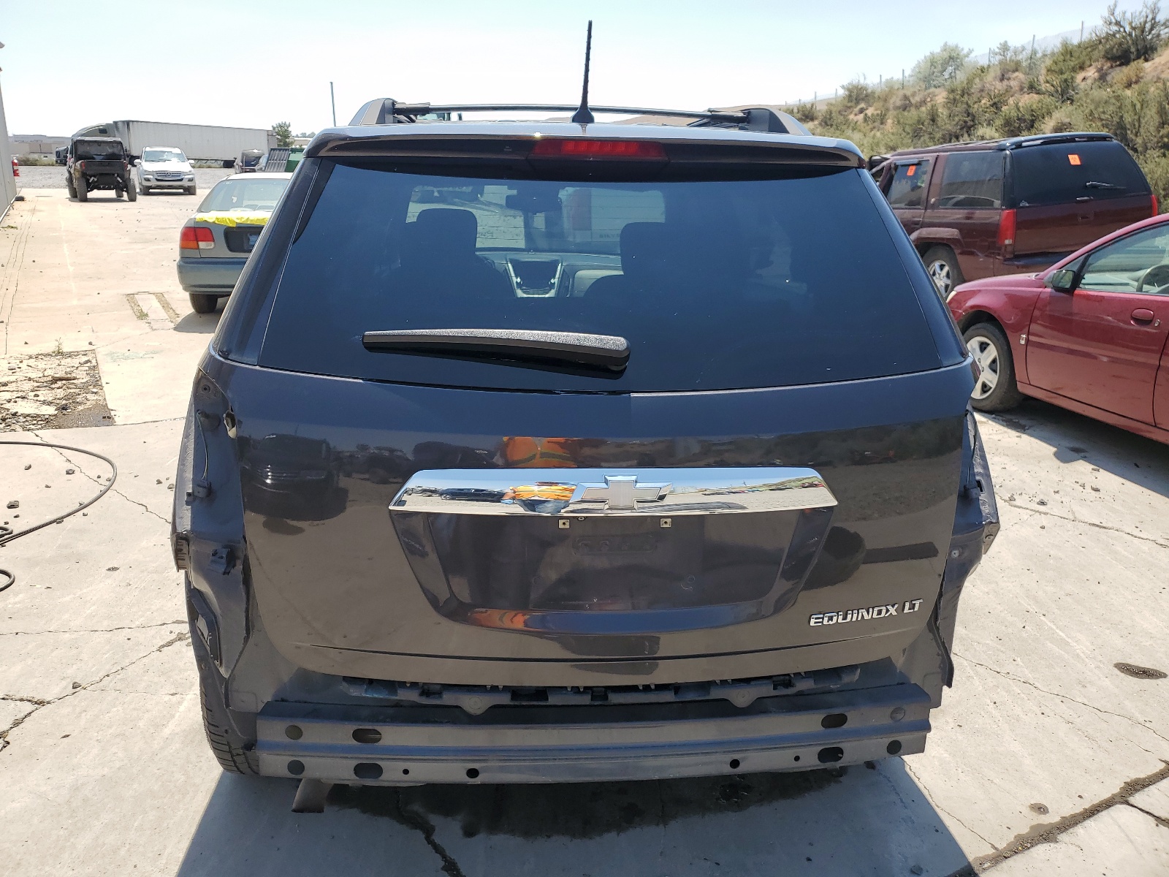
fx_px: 878
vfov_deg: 53.1
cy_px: 438
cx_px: 584
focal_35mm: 26
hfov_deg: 67.3
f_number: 1.5
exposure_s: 1/2000
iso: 50
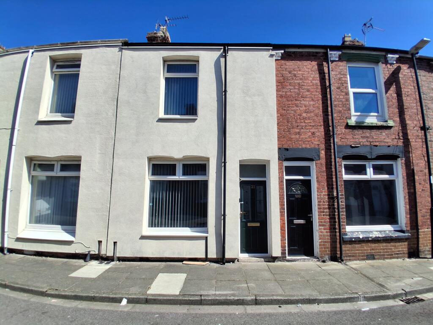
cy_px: 162
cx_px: 216
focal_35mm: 17
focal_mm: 1.4
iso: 50
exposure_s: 1/1395
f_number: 2.2
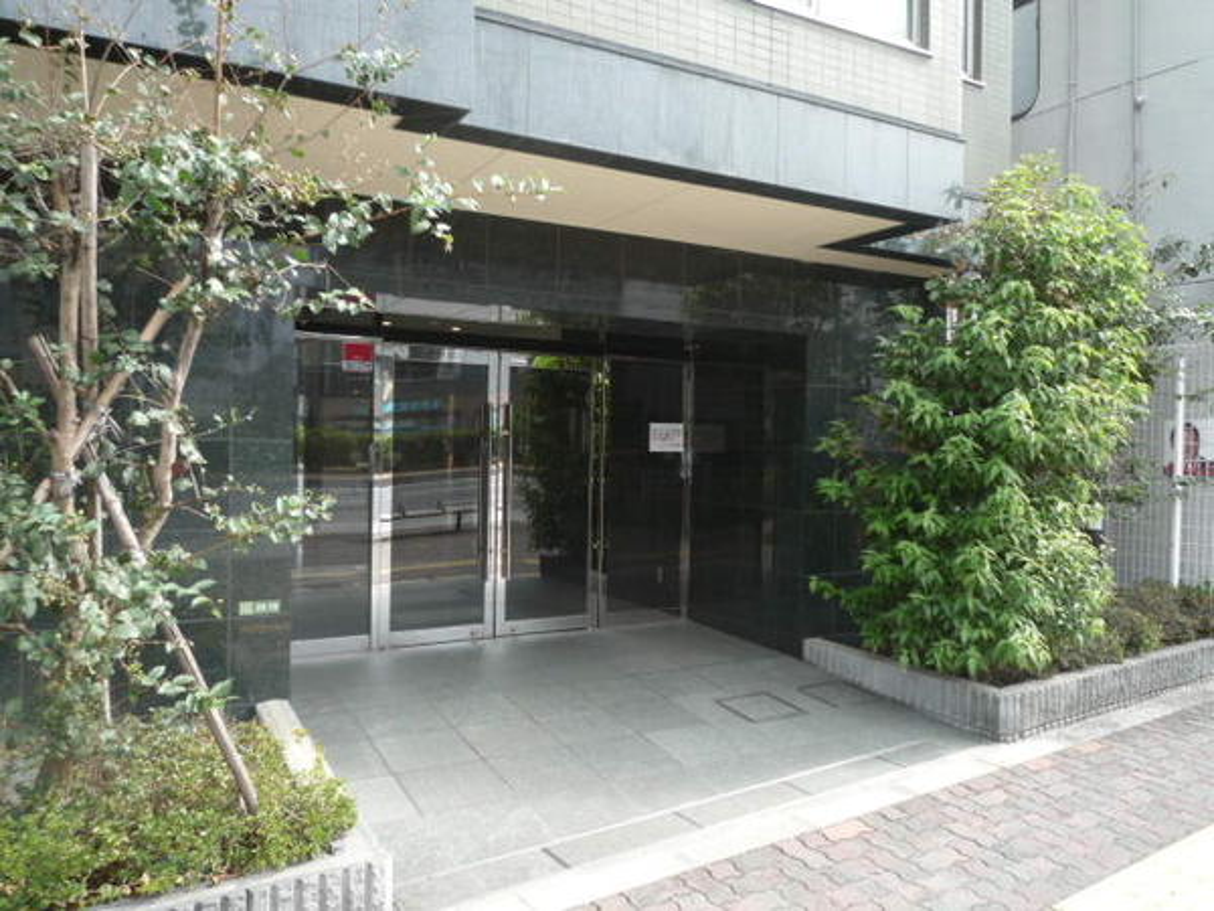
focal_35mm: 25
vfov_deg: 54.9
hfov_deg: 69.4
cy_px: 456
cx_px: 607
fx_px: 877
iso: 100
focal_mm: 4.4
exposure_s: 1/125
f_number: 2.8
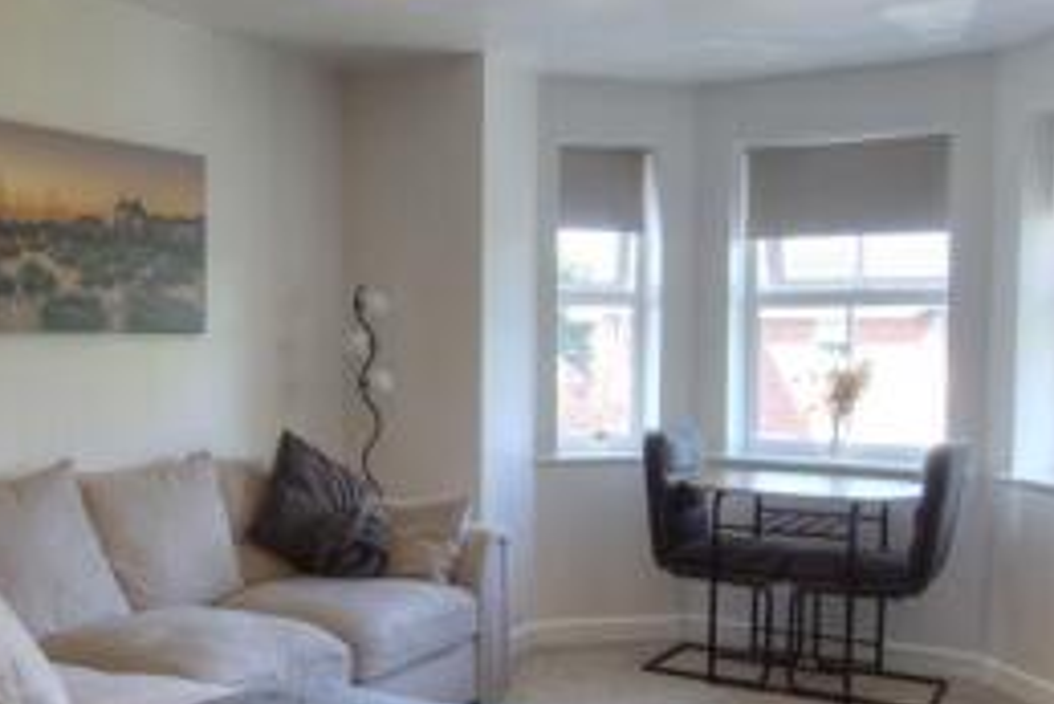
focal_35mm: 38
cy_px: 393
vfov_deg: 35.1
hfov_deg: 50.7
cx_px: 503
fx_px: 1113
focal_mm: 10
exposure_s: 1/15
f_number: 8
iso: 400
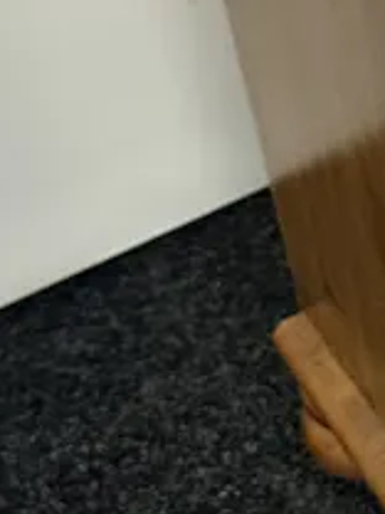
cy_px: 178
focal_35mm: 118
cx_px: 582
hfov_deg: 12.0
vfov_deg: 16.7
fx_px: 1750
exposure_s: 1/50
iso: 400
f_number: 1.78
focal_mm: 6.86
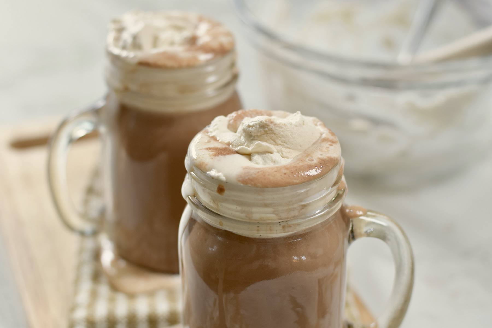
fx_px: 1025
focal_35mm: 75
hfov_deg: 27.0
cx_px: 246
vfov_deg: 18.2
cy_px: 164
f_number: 4
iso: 200
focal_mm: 50
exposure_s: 1/60
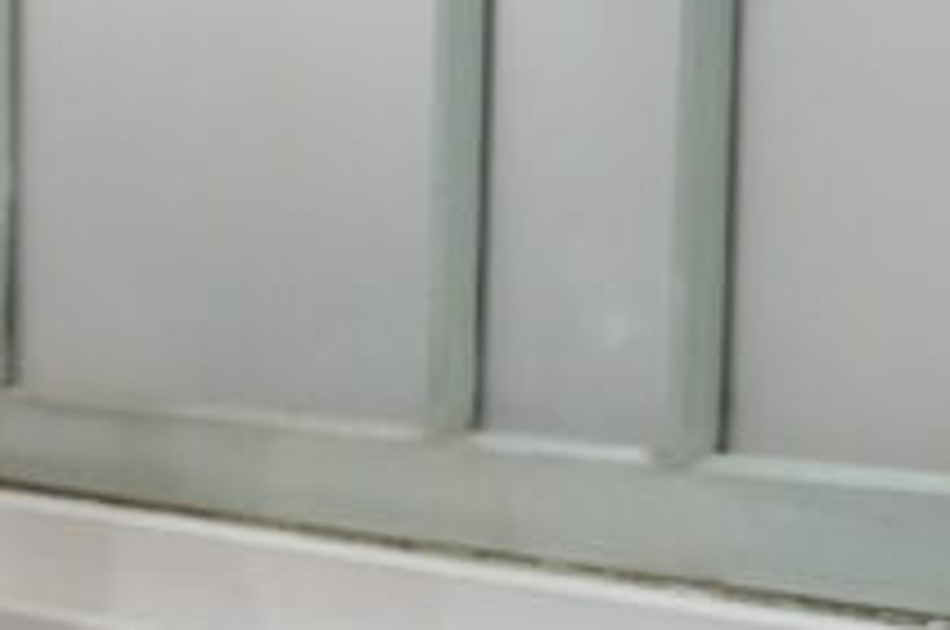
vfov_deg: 12.9
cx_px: -306
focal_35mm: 106
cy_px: 322
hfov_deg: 18.0
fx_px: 2793
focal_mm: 21.4
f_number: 3.6
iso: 2500
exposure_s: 1/100
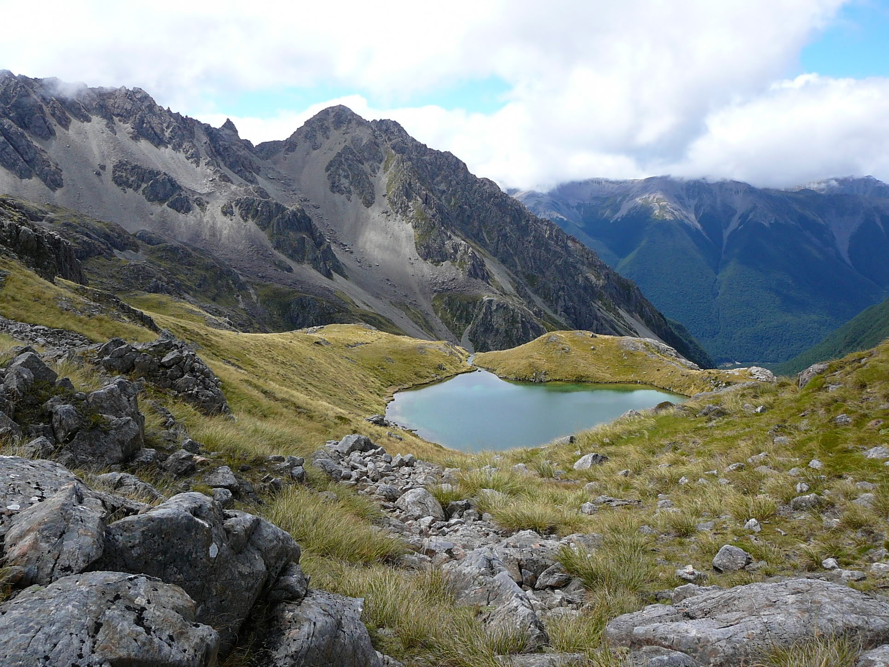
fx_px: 899
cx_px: 444
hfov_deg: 52.6
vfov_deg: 40.7
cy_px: 334
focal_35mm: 35
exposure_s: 1/400
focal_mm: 5.2
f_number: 5
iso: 80
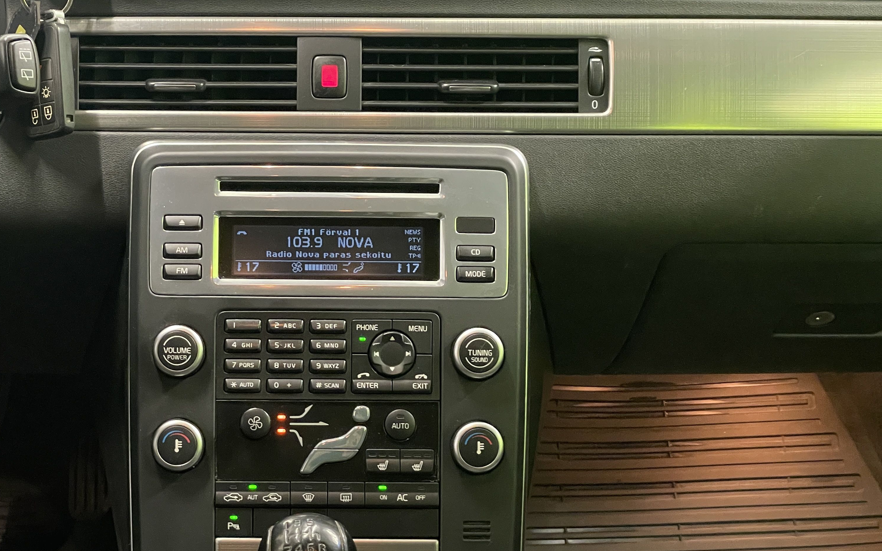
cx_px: 293
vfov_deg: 17.6
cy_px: 378
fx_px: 1779
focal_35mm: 74
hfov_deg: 27.7
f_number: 2
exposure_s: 1/33
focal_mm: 6
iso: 640
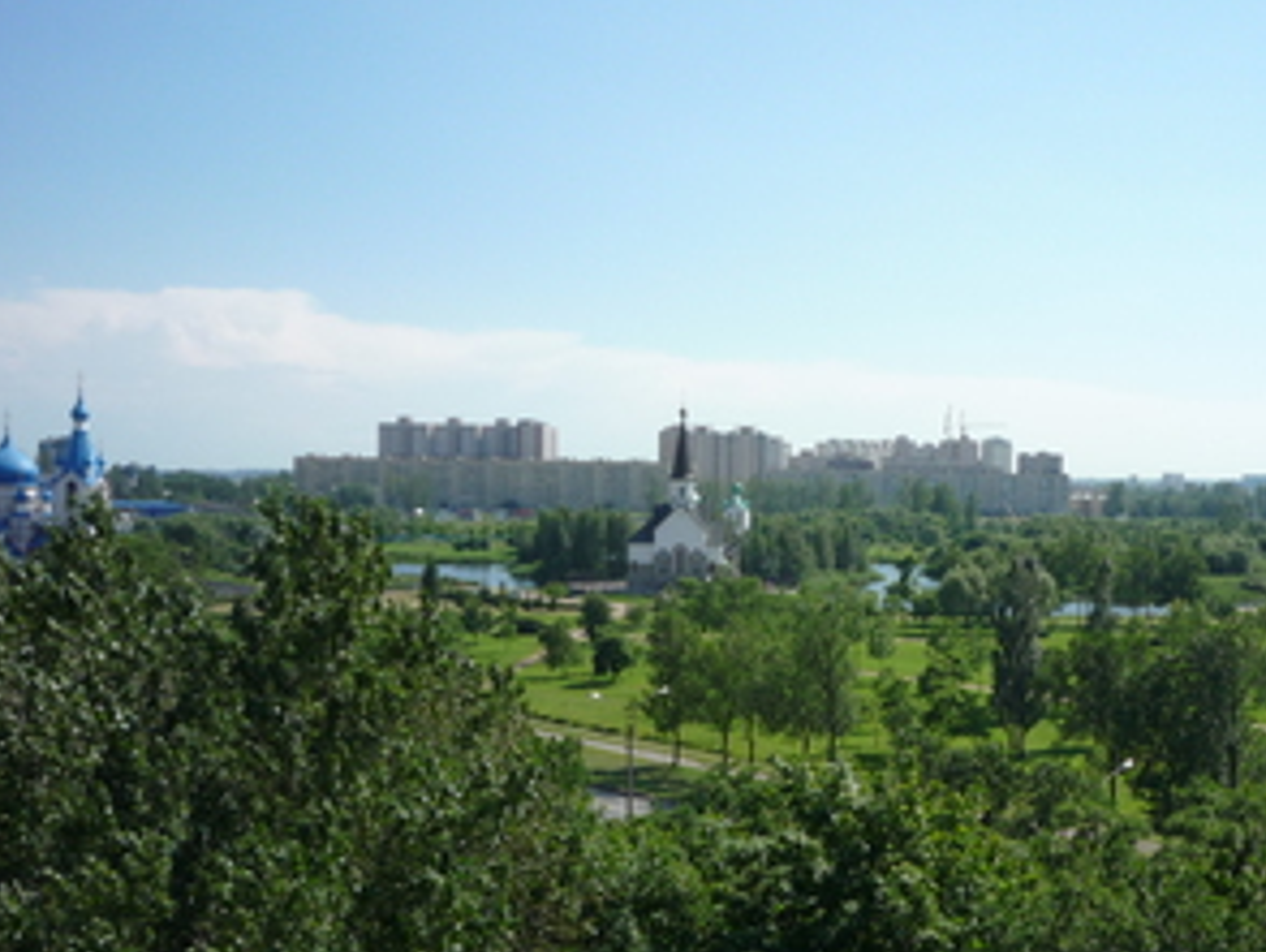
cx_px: 900
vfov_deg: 29.6
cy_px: 577
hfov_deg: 38.2
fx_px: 1794
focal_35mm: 49
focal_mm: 5.2
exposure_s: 1/400
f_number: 5.6
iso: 100
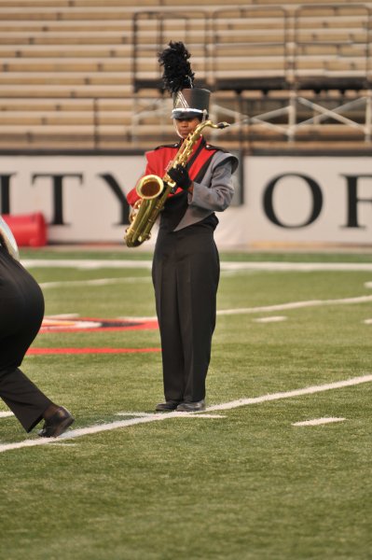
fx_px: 4658
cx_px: 186
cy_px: 280
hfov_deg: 4.6
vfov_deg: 6.9
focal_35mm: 300
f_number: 2.8
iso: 200
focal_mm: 200
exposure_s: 1/160
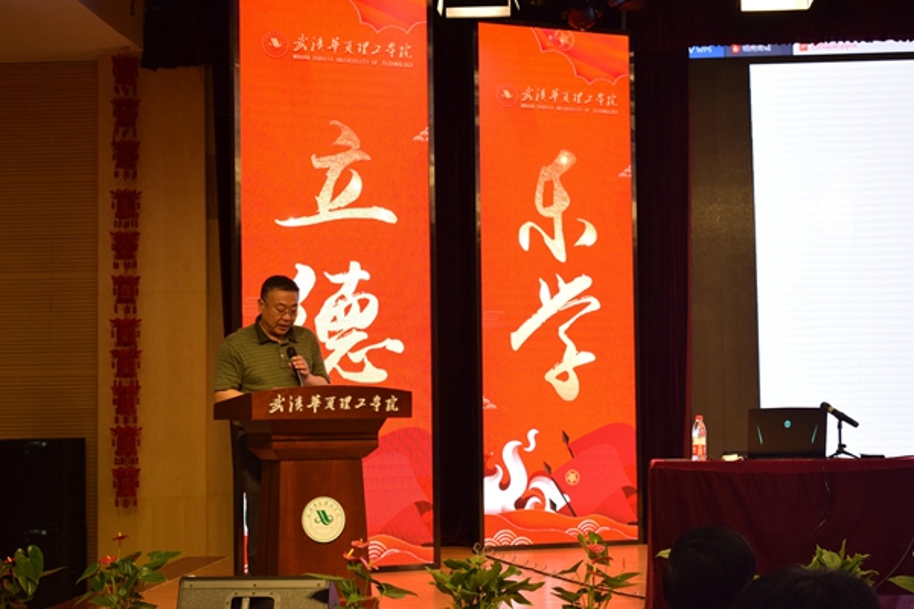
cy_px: 304
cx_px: 457
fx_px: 1752
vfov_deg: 19.7
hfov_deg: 29.2
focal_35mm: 69
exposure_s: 1/80
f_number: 5.6
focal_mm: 46
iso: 1000
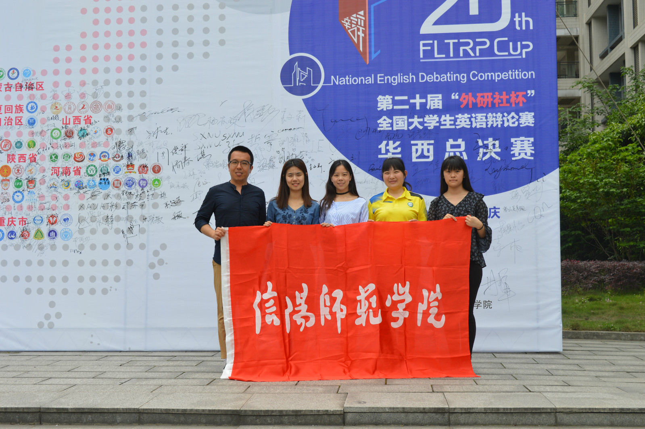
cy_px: 214
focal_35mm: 46
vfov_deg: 28.9
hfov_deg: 42.3
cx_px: 322
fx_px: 833
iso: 100
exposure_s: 1/200
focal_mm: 31
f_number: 7.1
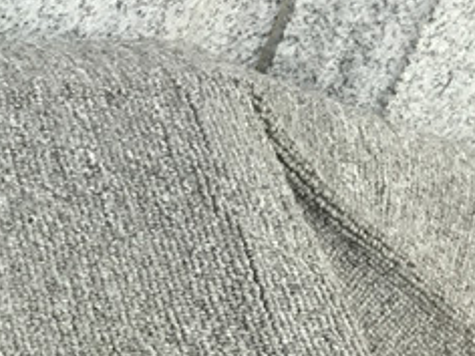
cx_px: -413
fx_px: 1619
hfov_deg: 14.4
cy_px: 540
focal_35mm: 118
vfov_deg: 12.0
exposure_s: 1/119
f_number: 2.4
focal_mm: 3.3
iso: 25
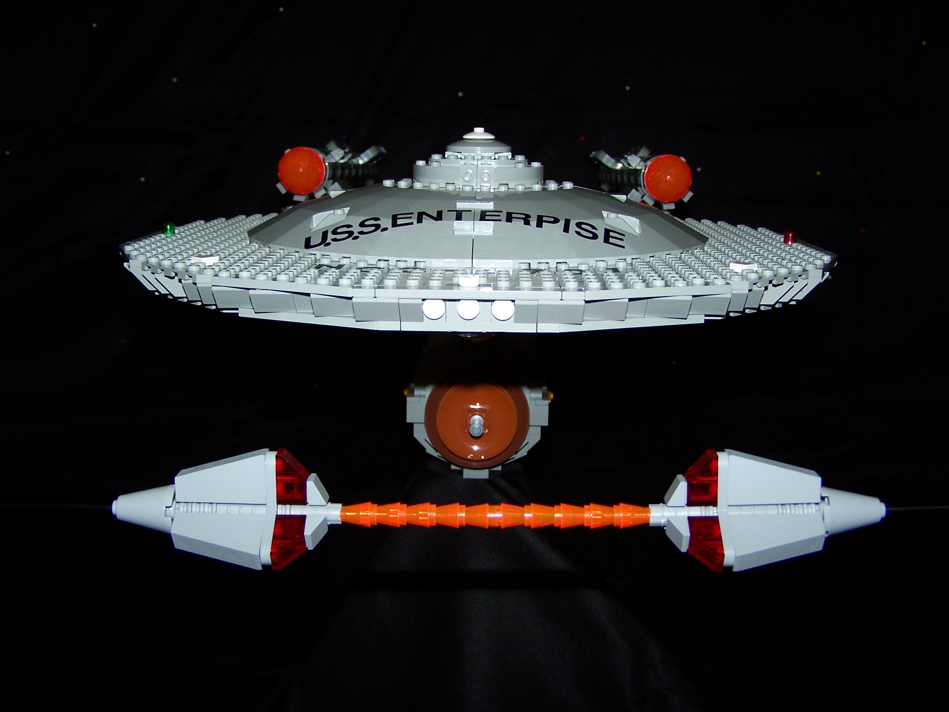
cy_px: 356
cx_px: 474
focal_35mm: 38
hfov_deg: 49.0
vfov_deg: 37.7
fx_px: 1042
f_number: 2.8
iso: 80
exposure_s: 1/60
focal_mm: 6.3
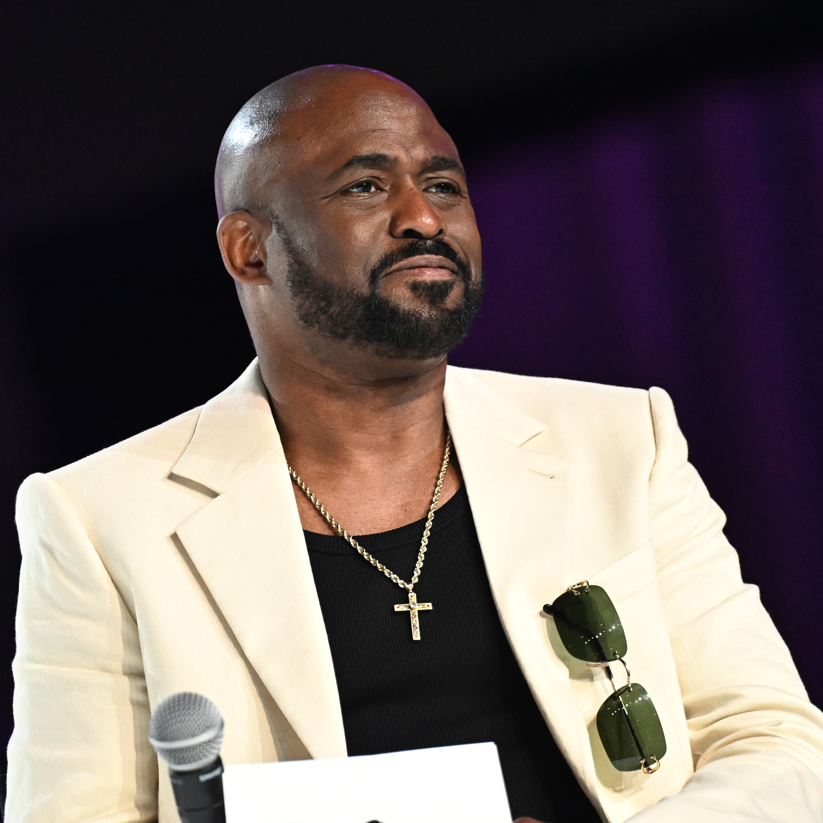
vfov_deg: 4.7
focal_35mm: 373
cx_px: 382
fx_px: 10033
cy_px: 411
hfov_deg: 4.7
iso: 3200
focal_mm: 195
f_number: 2.8
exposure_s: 1/2500
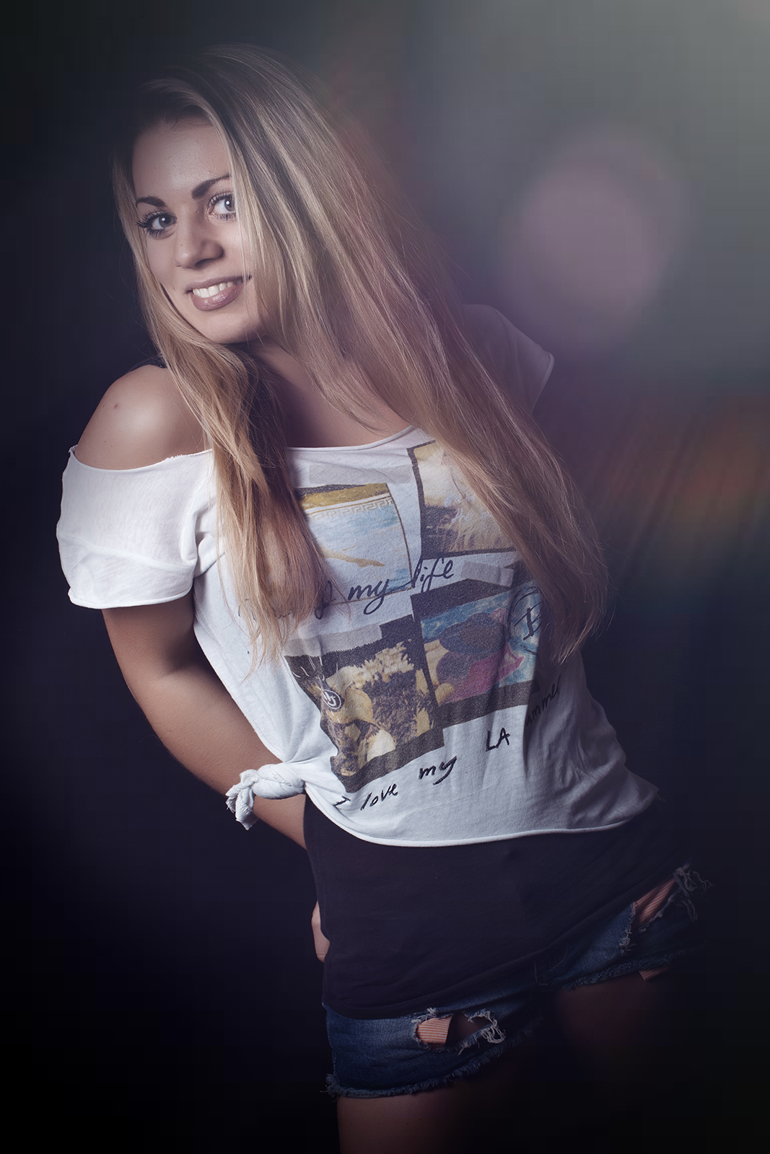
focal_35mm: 52
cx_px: 385
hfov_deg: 25.8
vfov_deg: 37.8
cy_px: 577
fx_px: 1684
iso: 100
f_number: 13
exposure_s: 1/200
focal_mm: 35
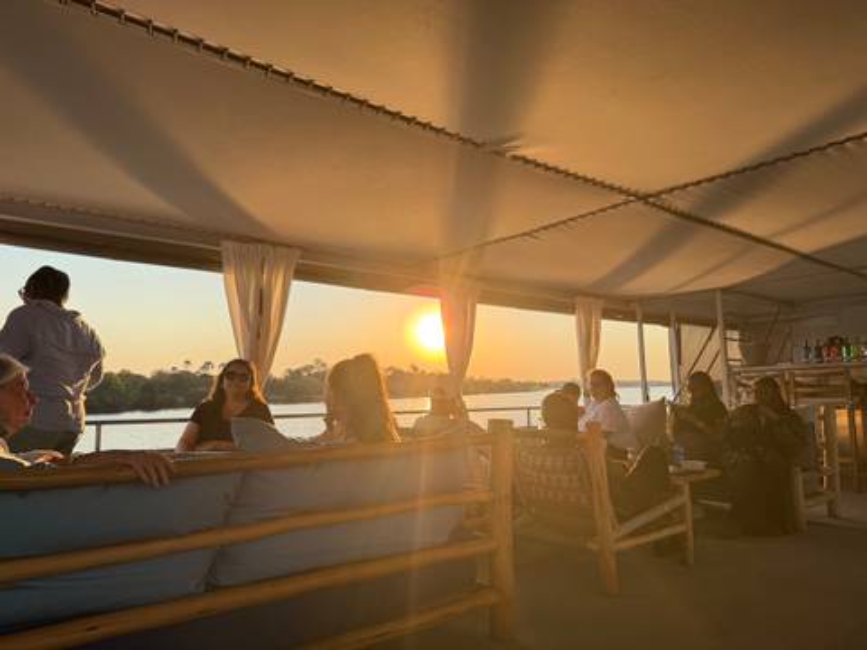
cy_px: 325
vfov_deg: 56.8
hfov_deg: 71.6
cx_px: 434
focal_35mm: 24
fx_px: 601
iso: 100
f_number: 1.78
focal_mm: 6.76
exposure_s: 1/1812
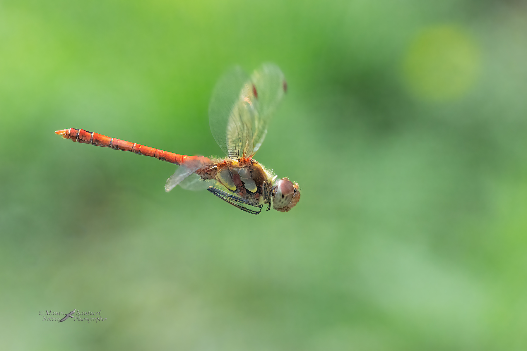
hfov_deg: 10.2
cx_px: 264
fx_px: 2964
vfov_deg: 6.8
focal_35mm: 202
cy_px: 176
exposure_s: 1/2000
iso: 5000
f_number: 9
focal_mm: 135
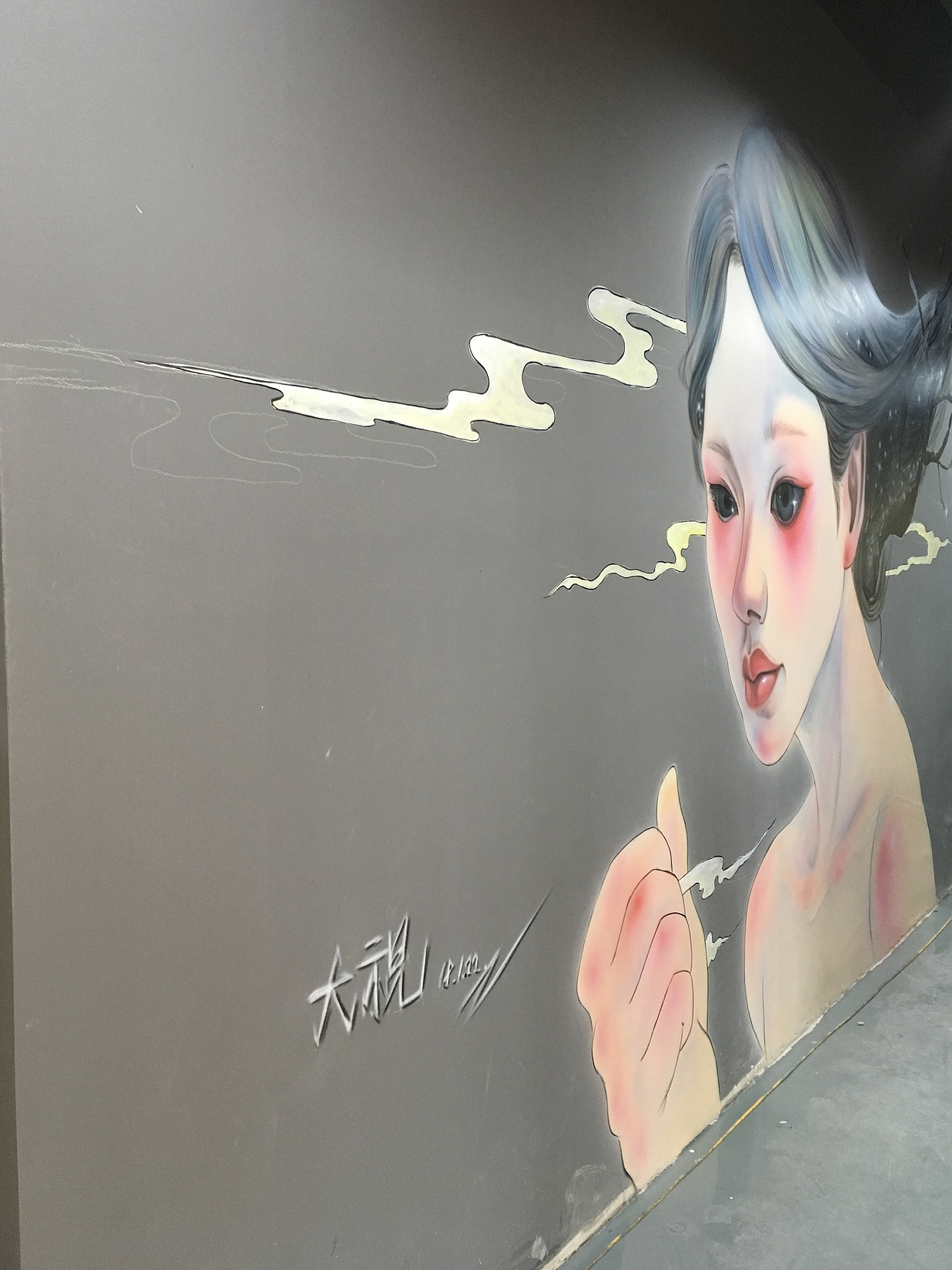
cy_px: 625
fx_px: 1100
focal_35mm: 30
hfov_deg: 46.8
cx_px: 475
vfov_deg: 60.0
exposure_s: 1/33
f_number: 2.2
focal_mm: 4.15
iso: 160
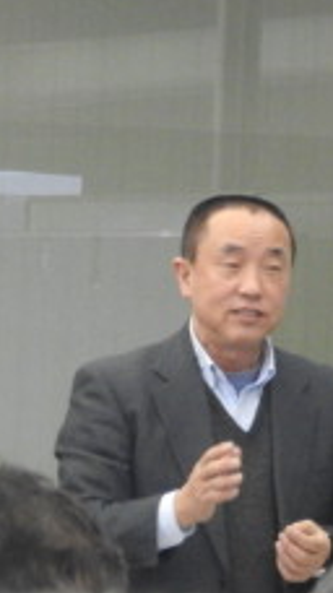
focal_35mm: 573
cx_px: 190
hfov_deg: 2.1
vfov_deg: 3.8
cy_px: 416
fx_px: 9008
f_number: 5.3
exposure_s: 1/60
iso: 800
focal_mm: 35.8
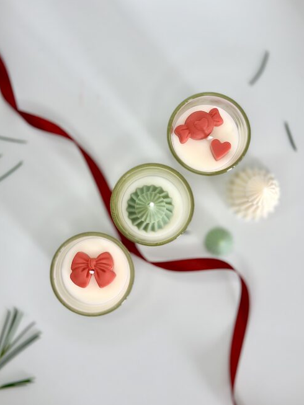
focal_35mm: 49
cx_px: 153
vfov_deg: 38.9
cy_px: 204
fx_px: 574
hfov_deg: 29.7
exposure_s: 1/141
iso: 64
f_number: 1.78
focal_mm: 6.86
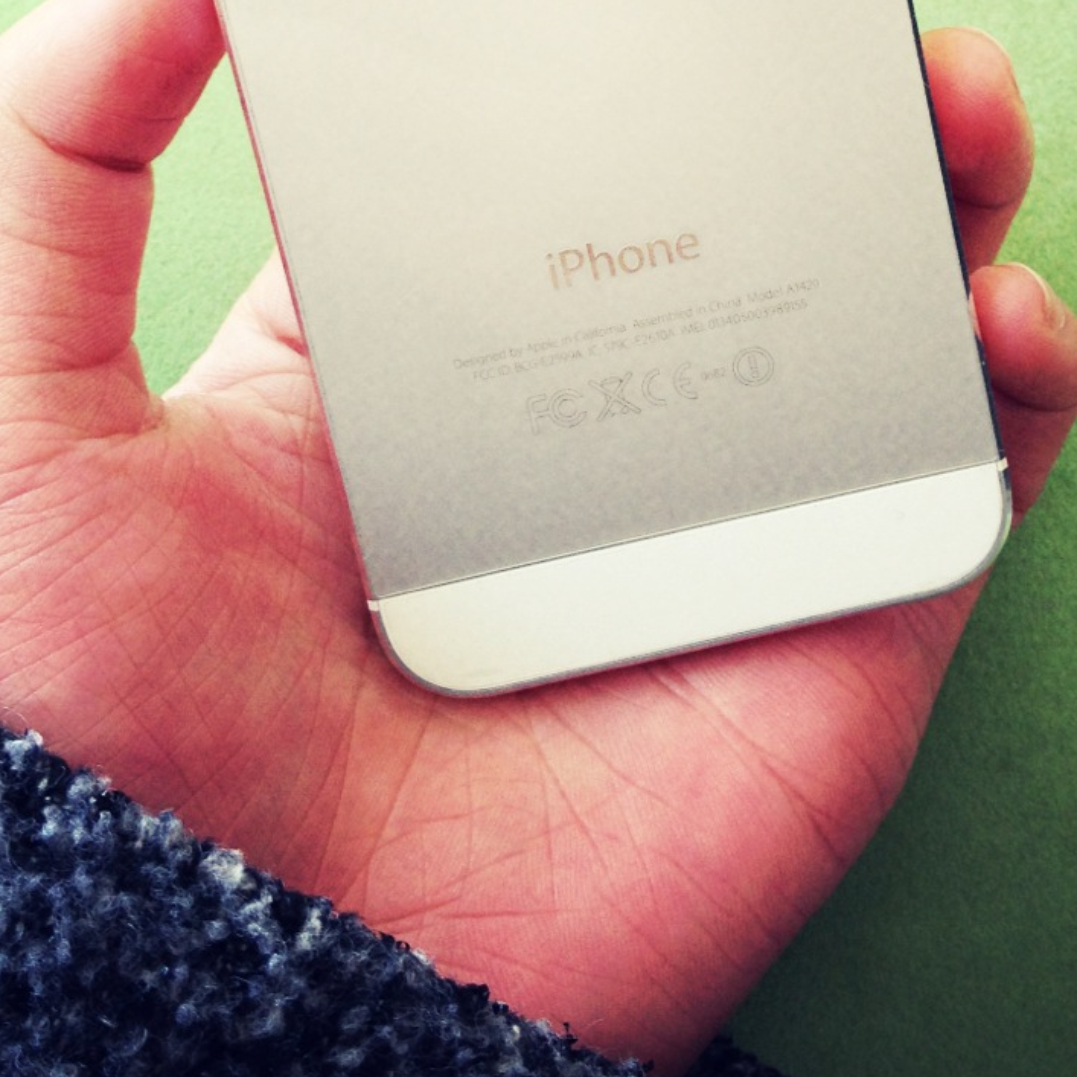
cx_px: 570
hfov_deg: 24.7
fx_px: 2464
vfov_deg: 23.7
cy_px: 20
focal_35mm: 70
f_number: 2.4
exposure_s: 1/40
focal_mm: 4.28
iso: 50
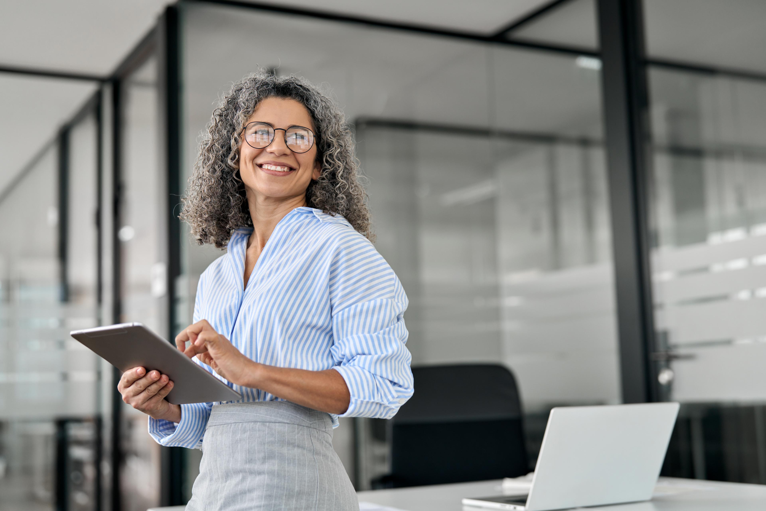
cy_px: 256
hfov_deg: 39.6
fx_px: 1064
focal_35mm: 50
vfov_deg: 27.0
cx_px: 383
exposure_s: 1/250
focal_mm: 50
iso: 200
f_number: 1.8
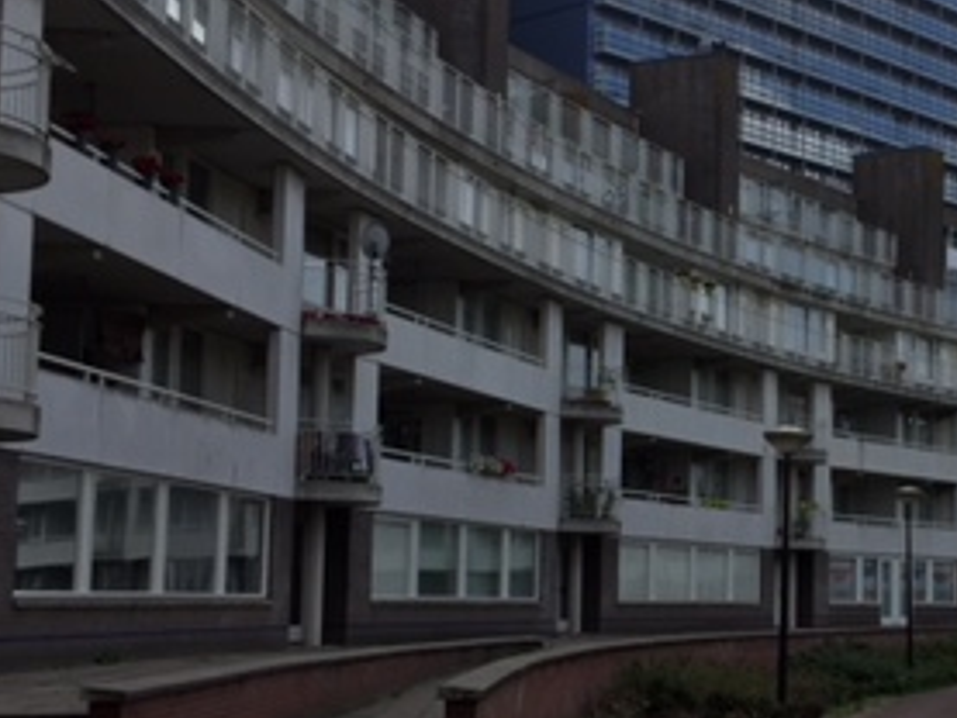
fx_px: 1853
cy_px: 418
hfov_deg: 27.9
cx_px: 857
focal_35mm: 67
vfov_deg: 21.9
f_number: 2.2
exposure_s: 1/1980
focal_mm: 4.15
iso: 32
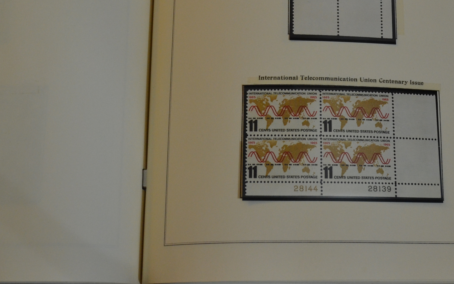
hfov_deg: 29.2
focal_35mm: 70
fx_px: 866
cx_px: 303
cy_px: 37
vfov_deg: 18.3
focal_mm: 26
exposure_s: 1/60
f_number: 4
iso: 900
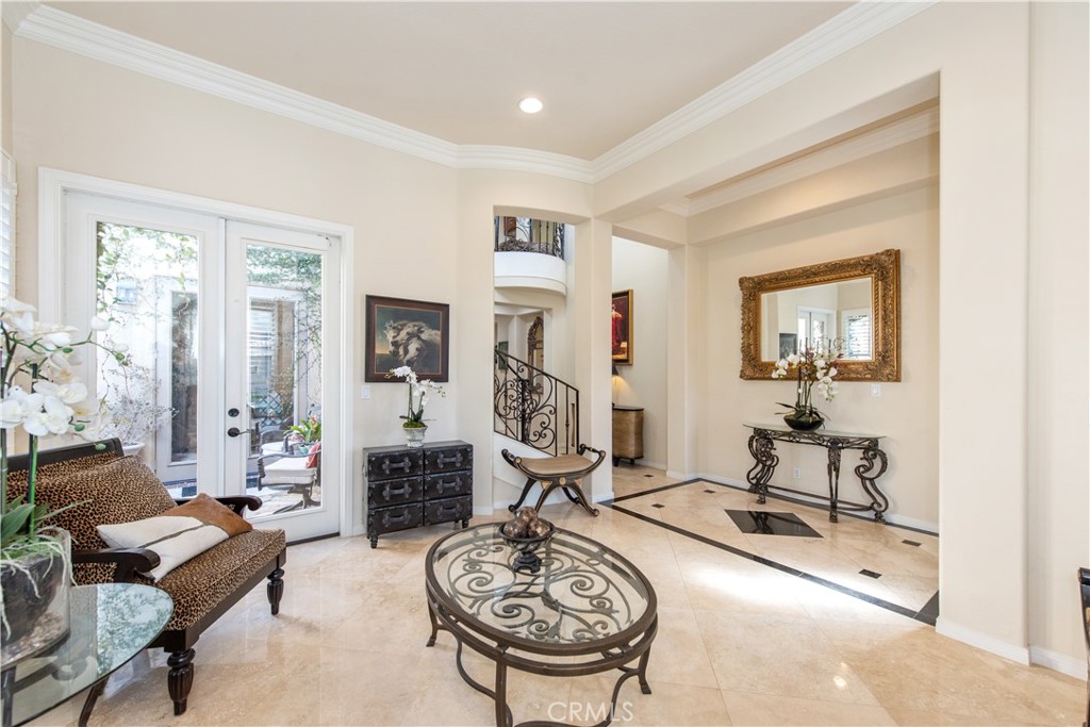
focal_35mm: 14
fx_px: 424
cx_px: 545
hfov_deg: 104.2
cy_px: 364
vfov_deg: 81.2
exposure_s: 1/125
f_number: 5.6
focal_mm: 14
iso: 800
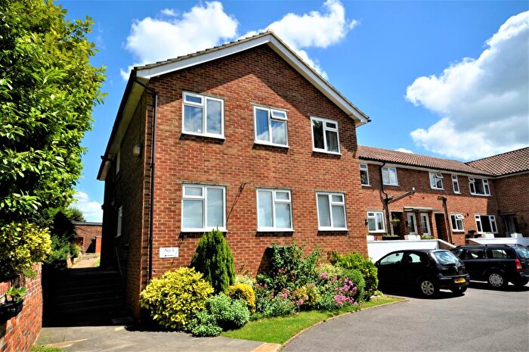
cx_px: 264
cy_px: 176
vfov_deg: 56.0
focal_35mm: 22
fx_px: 330
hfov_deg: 77.4
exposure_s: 1/320
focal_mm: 15
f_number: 9
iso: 200
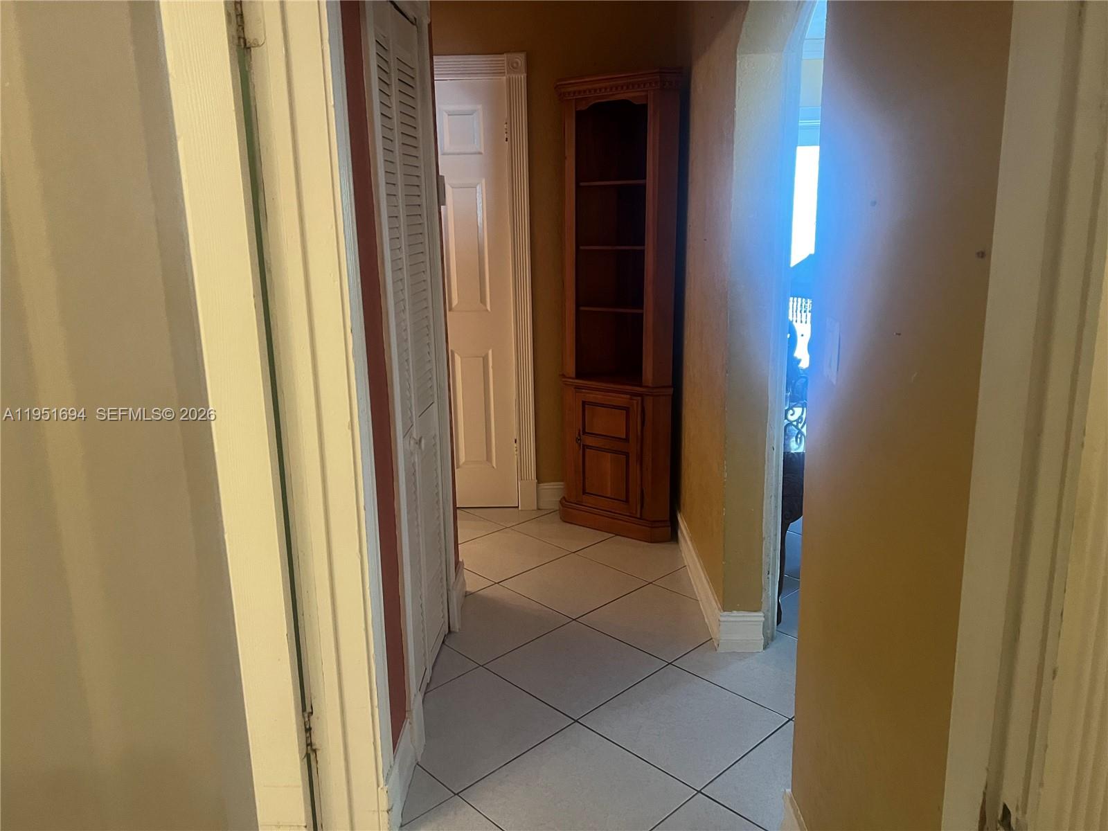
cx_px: 554
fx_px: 832
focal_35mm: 26
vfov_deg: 53.1
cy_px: 416
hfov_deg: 67.3
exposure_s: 1/60
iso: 400
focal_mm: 5.7
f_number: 1.5
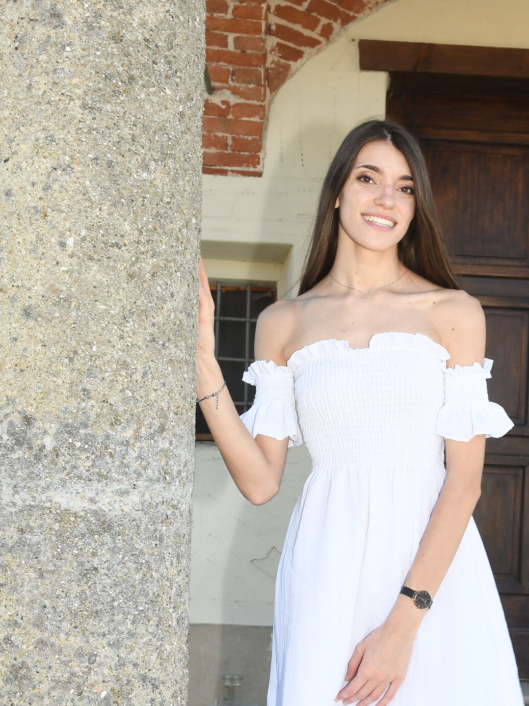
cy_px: 524
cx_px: 405
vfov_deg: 31.7
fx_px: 1223
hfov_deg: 24.1
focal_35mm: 60
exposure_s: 1/80
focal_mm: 24
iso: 200
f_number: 10
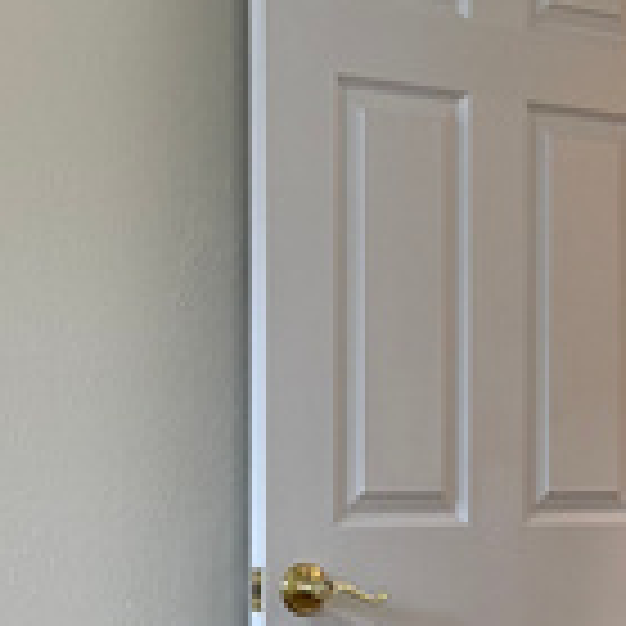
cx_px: 716
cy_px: 450
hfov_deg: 14.5
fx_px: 2394
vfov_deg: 14.9
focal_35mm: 117
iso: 160
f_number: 1.78
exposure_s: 1/120
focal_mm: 6.76
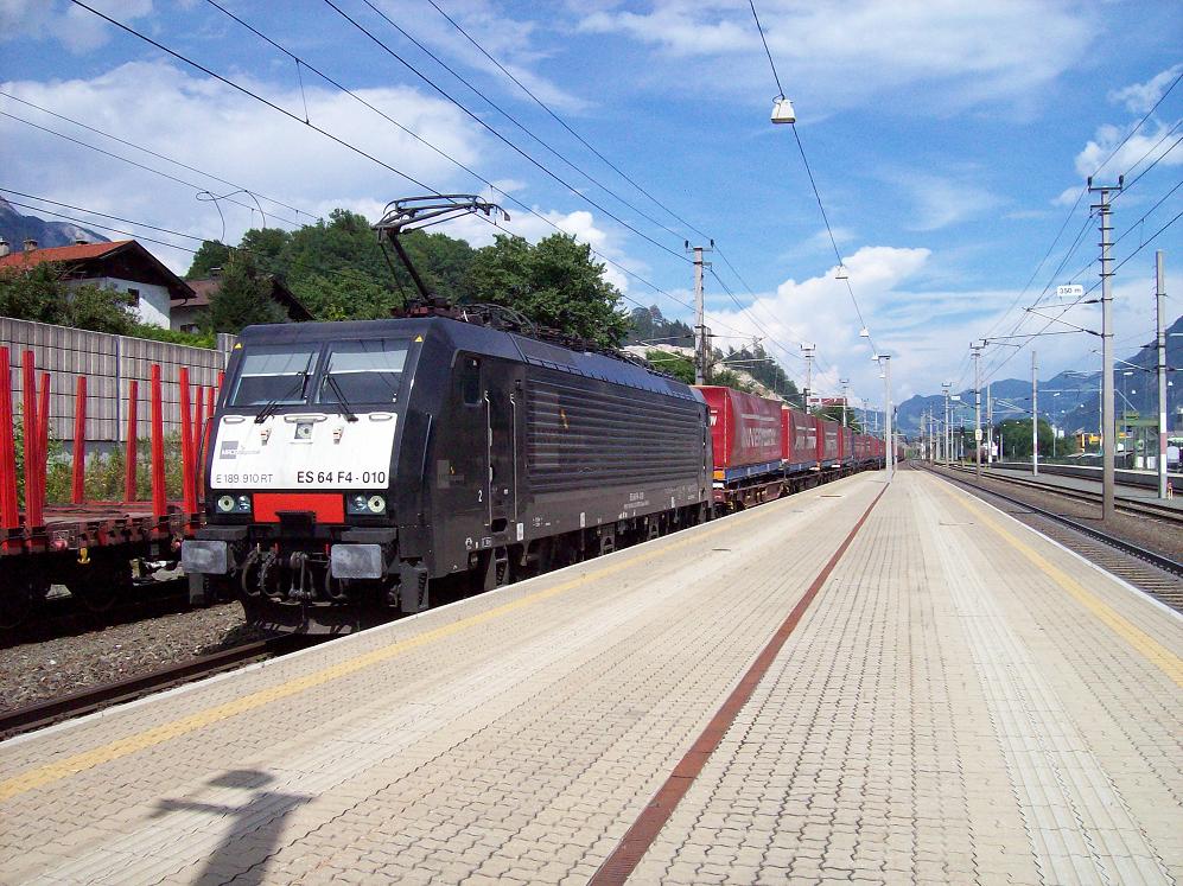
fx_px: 1230
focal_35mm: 36
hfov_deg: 51.4
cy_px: 443
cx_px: 592
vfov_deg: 39.6
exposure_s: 1/1401
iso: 154
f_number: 4.8
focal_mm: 6
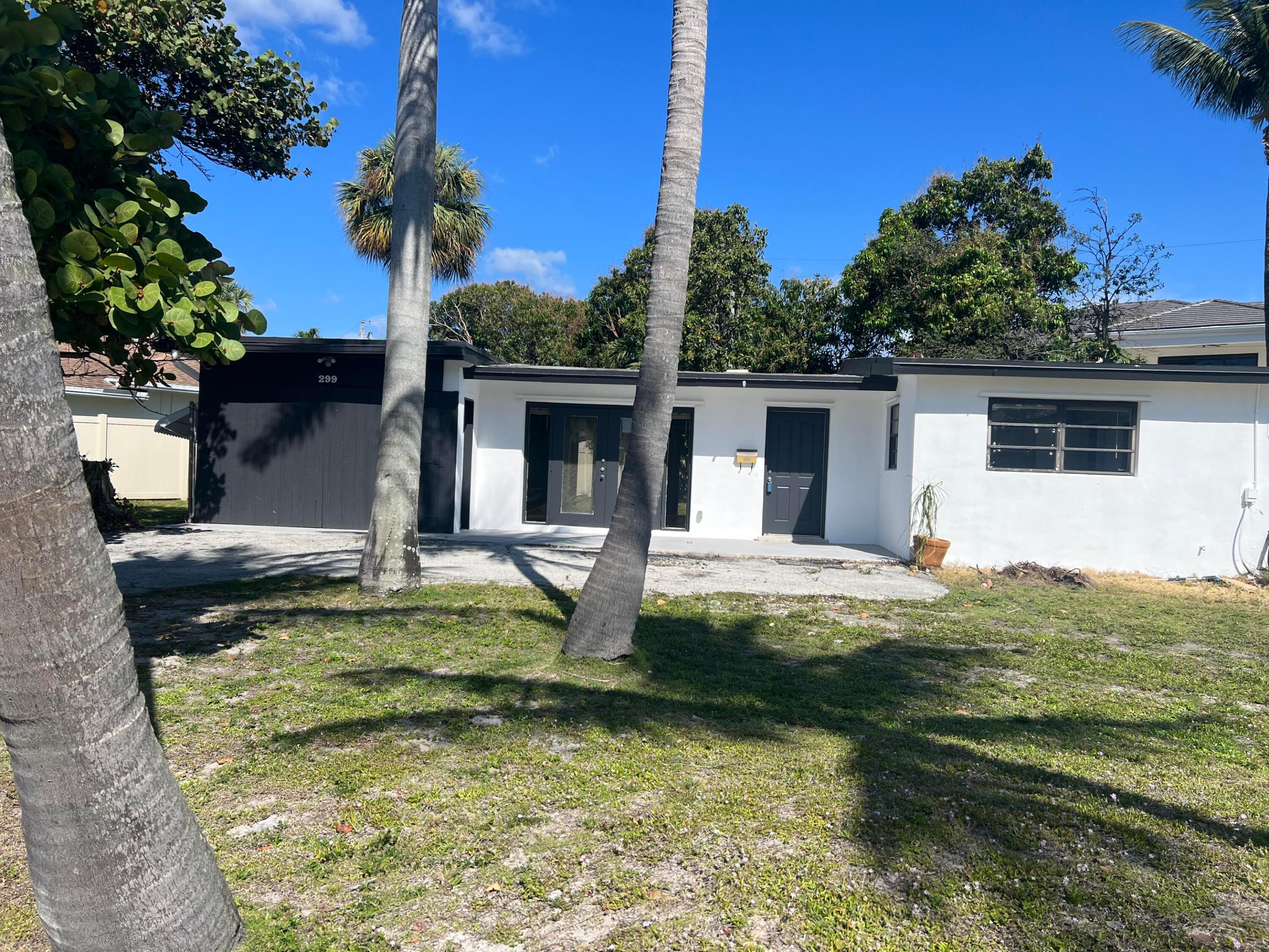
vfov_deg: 53.1
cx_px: 634
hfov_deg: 67.3
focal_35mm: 26
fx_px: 953
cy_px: 476
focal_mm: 5.7
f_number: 1.5
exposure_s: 1/4444
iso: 50
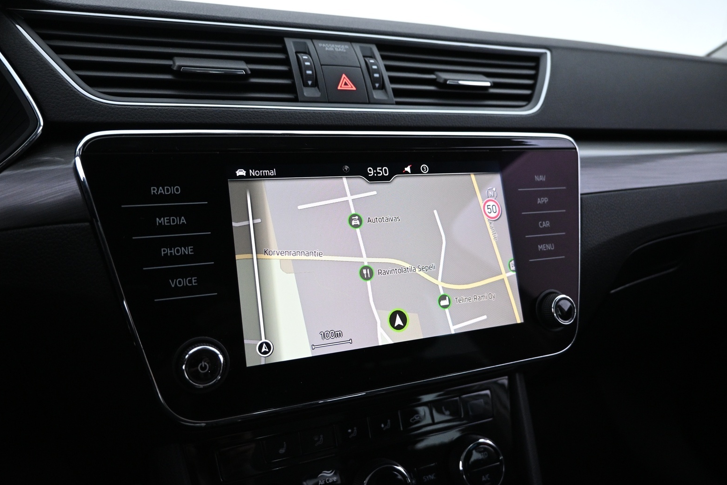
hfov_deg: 71.5
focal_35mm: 25
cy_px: 246
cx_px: 355
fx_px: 505
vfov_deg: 51.3
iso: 1600
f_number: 3.5
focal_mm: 16
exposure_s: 1/40
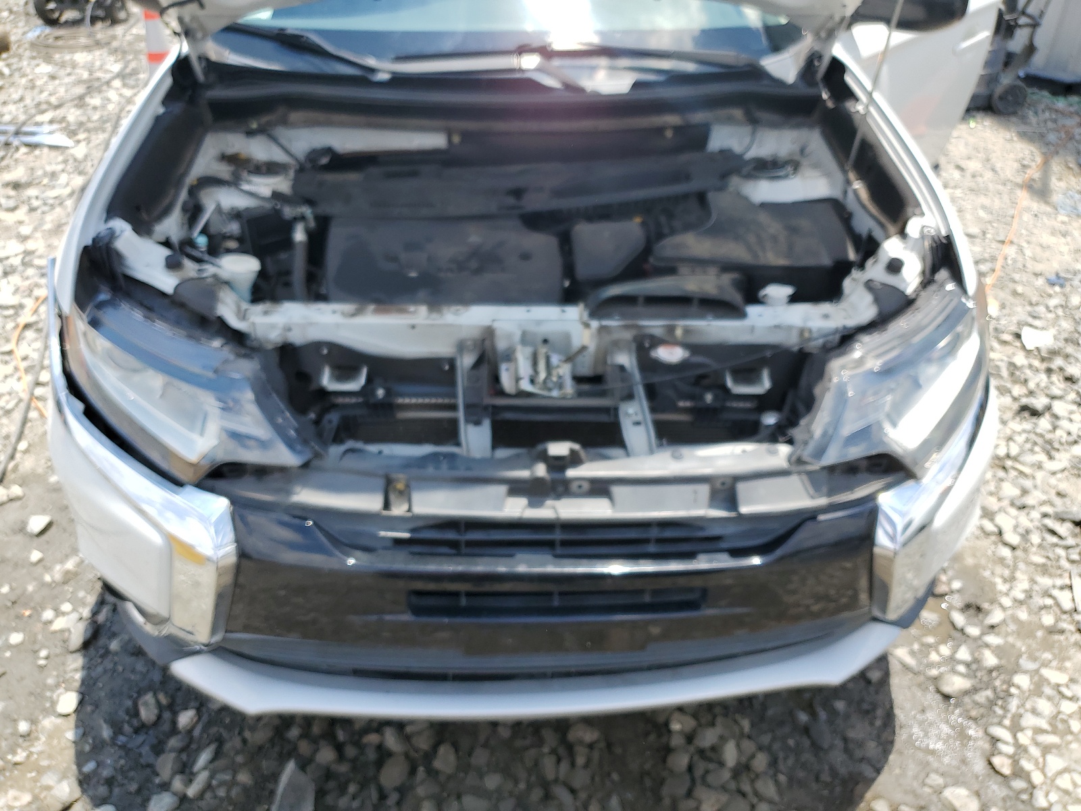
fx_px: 812
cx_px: 540
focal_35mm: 26
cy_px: 406
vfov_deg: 53.1
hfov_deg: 67.3
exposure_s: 1/1429
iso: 50
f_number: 1.5
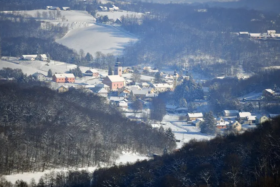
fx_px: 1696
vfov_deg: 6.3
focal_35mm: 218
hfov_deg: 9.4
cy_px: 86
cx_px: 144
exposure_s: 1/800
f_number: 5
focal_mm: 200
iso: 31
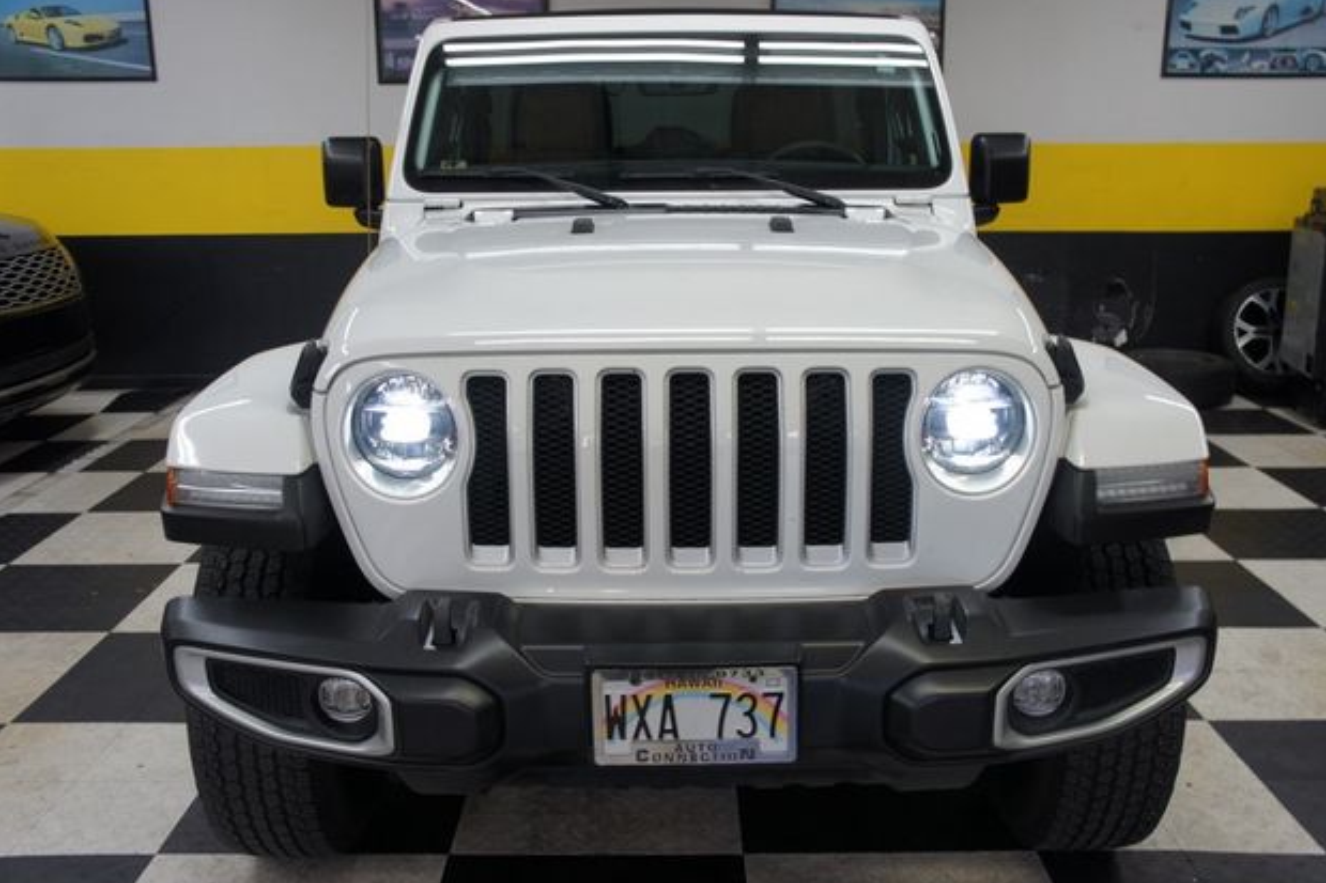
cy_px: 449
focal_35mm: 33
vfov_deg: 40.5
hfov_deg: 57.9
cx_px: 680
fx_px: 1197
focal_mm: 21
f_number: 4
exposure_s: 1/40
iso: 200
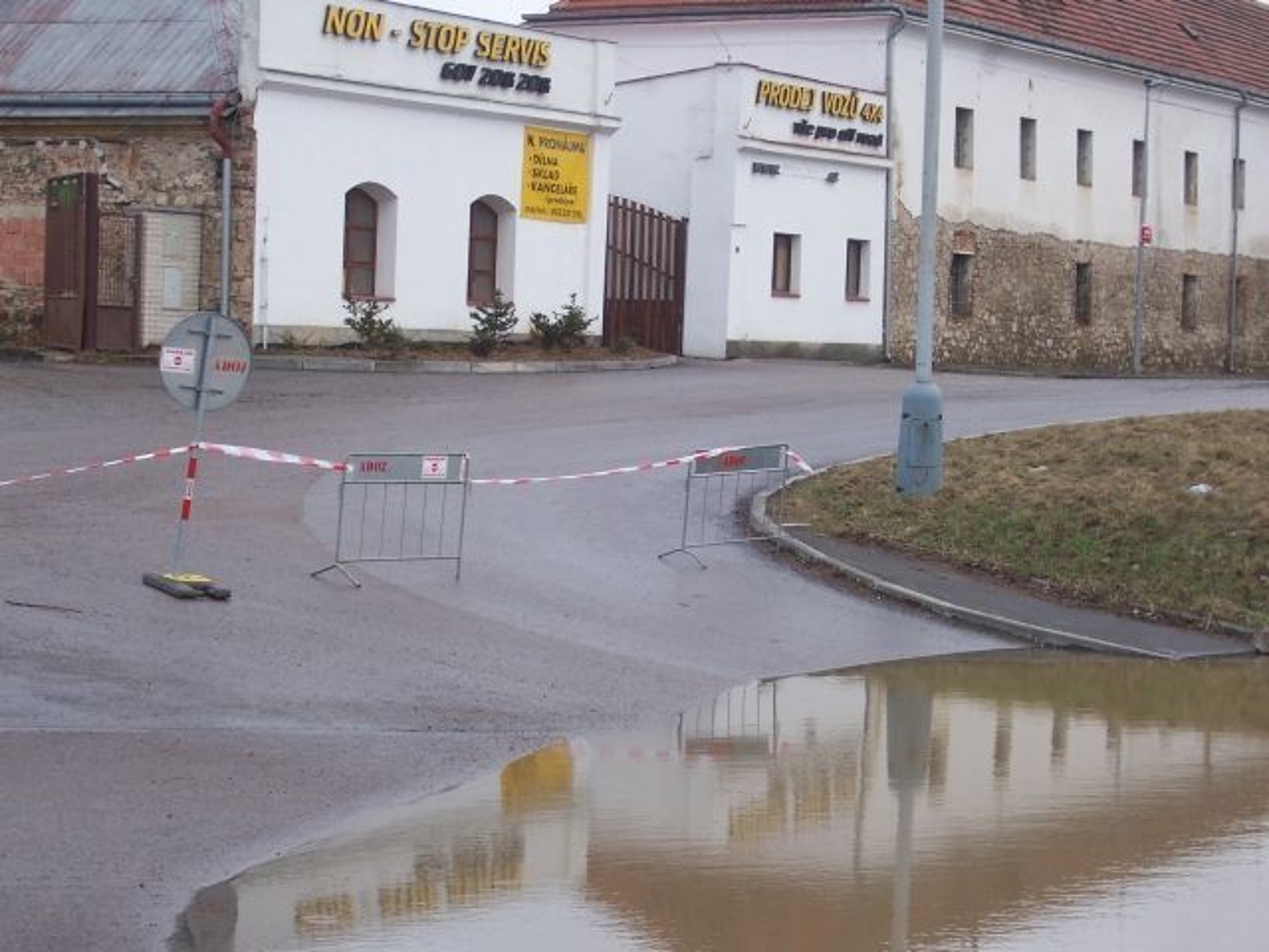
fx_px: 3189
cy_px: 476
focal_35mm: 87
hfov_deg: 22.5
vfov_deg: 17.0
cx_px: 634
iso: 80
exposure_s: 1/250
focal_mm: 14.9
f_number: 4.5
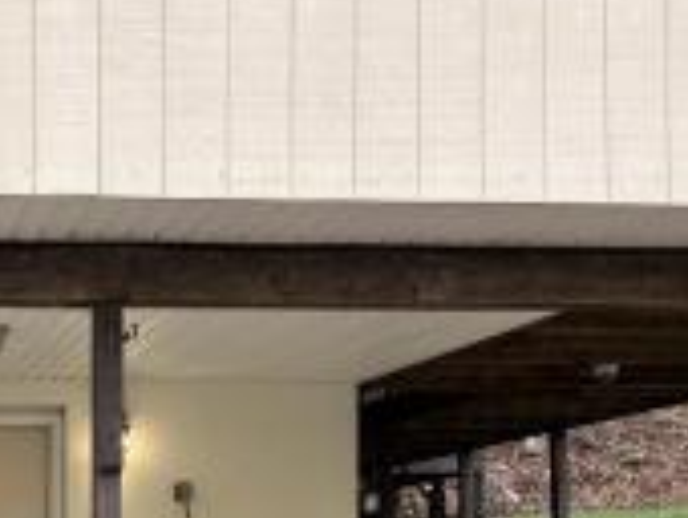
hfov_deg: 28.2
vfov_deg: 22.7
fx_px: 1214
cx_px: -105
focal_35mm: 61
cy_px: 575
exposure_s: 1/122
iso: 40
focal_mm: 5.96
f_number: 1.6
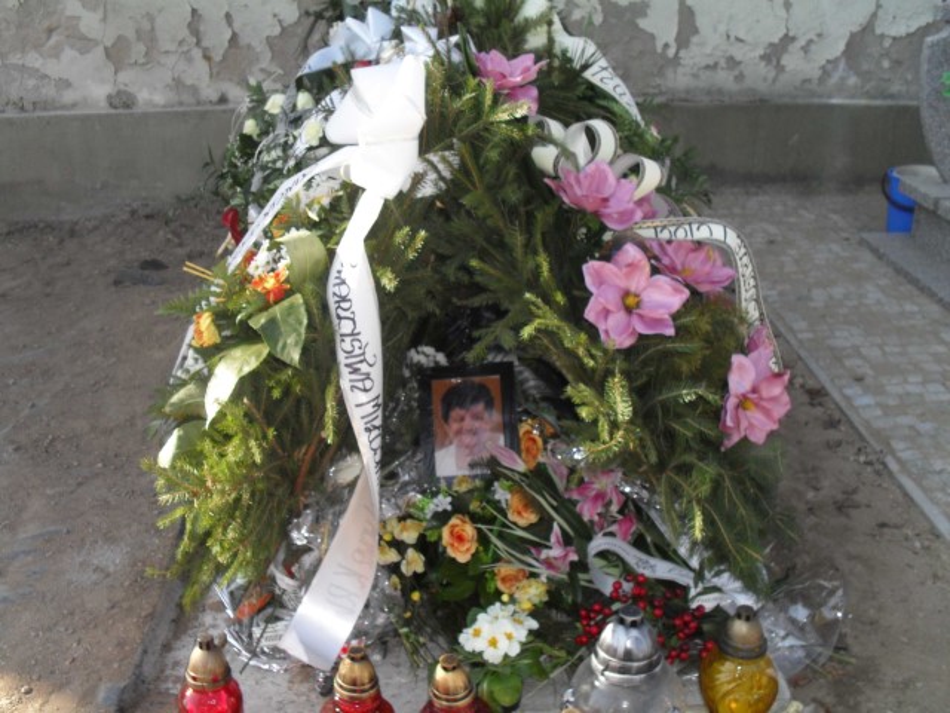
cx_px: 475
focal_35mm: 35
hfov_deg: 52.6
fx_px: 961
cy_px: 356
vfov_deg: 40.7
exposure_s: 1/250
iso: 100
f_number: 3.2
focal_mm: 6.3
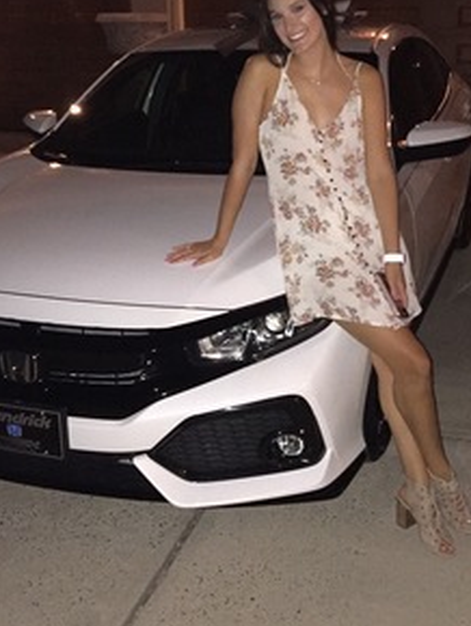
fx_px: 870
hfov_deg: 30.3
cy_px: 263
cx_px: 242
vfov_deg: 39.5
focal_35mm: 48
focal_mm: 4.15
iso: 640
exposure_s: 1/16
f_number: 2.2
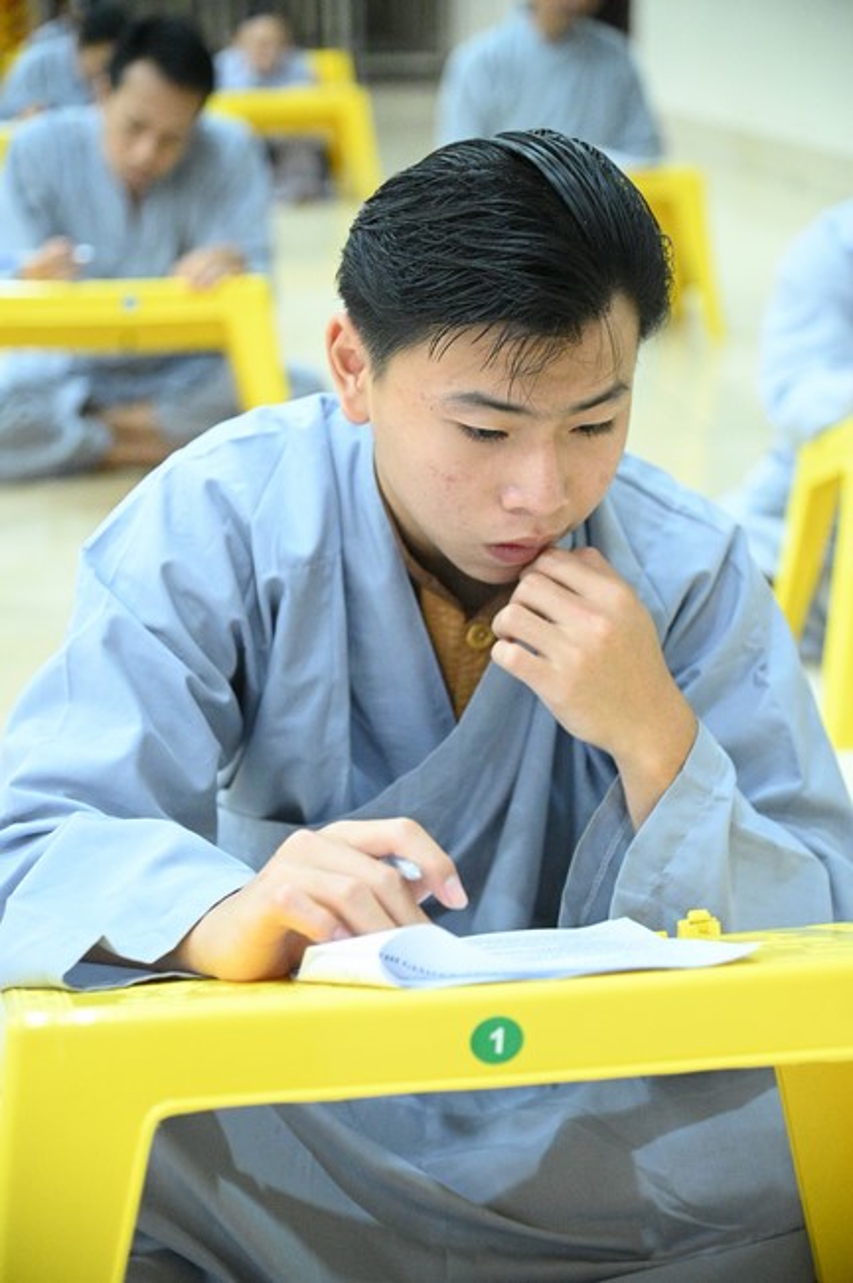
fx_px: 2493
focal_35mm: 70
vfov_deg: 28.9
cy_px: 642
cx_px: 426
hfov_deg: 19.4
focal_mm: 70
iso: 20000
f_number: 4
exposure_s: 1/200
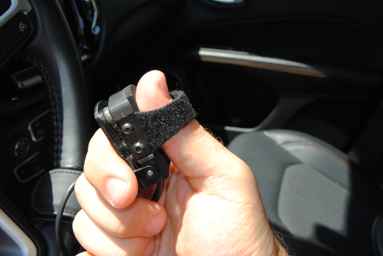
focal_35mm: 36
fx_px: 383
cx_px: 192
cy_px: 128
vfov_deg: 37.0
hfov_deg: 53.1
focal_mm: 24
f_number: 3.8
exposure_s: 1/60
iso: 200
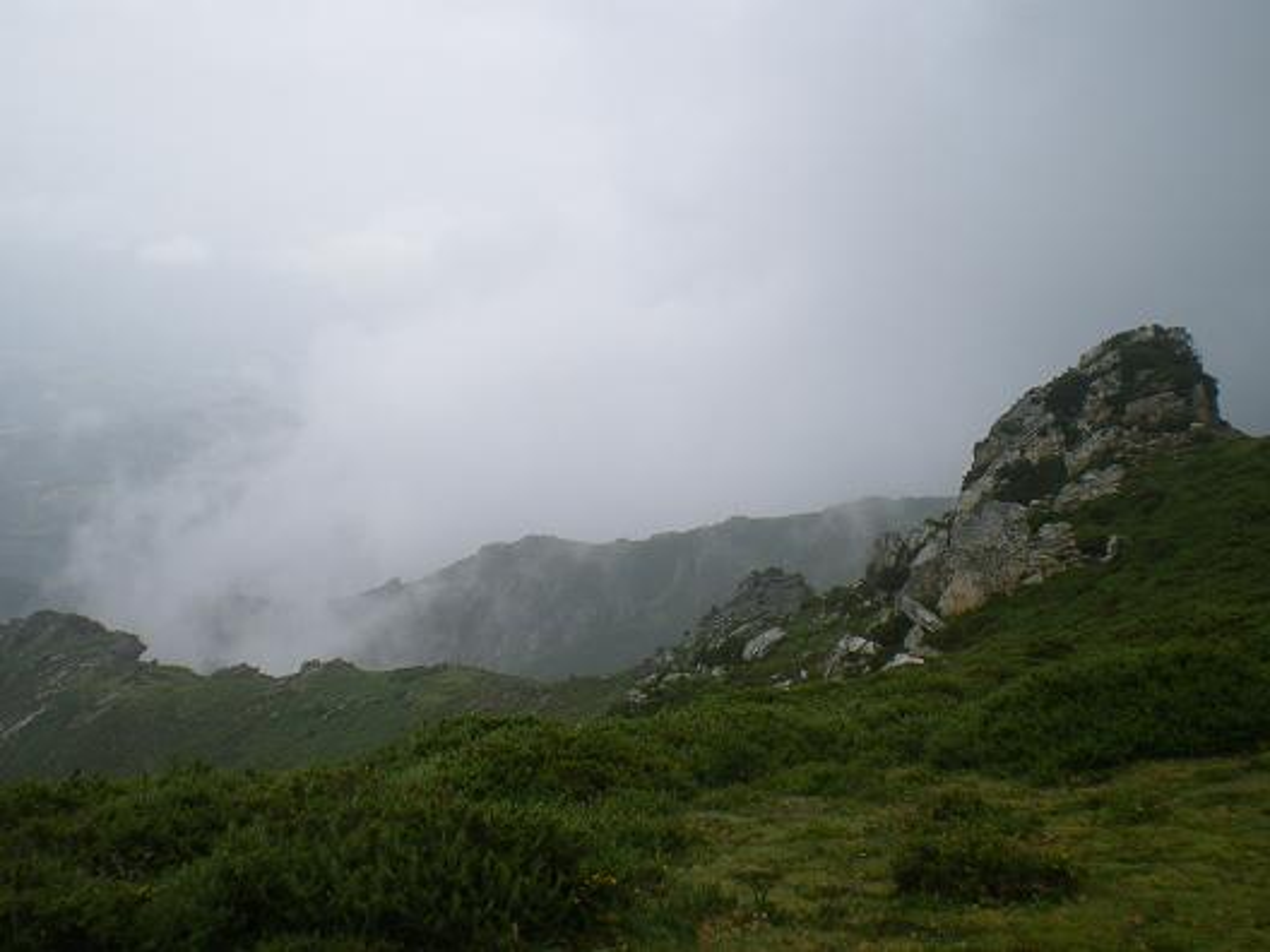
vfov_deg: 37.7
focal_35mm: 38
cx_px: 635
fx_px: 1394
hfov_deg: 49.0
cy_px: 476
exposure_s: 1/320
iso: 64
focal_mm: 6.3
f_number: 4.6
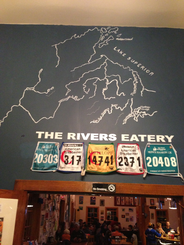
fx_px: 234
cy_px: 122
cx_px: 92
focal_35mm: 33
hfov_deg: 42.9
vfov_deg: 55.4
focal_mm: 4.13
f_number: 2.4
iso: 400
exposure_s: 1/17
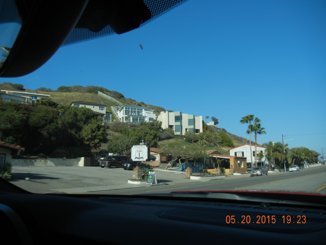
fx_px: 283
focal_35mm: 30
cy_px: 122
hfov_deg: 60.0
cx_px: 163
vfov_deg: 46.8
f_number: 7
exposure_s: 1/440
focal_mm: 5.4
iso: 160
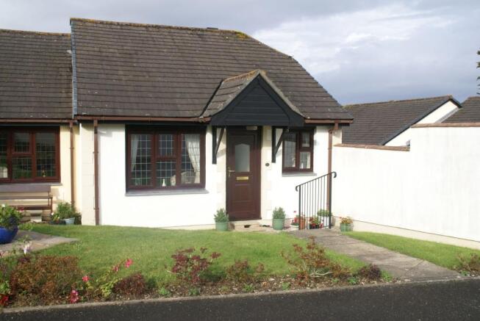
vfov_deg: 37.0
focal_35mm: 36
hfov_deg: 53.1
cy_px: 160
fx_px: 481
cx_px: 240
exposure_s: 1/80
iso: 100
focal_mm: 24
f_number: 11
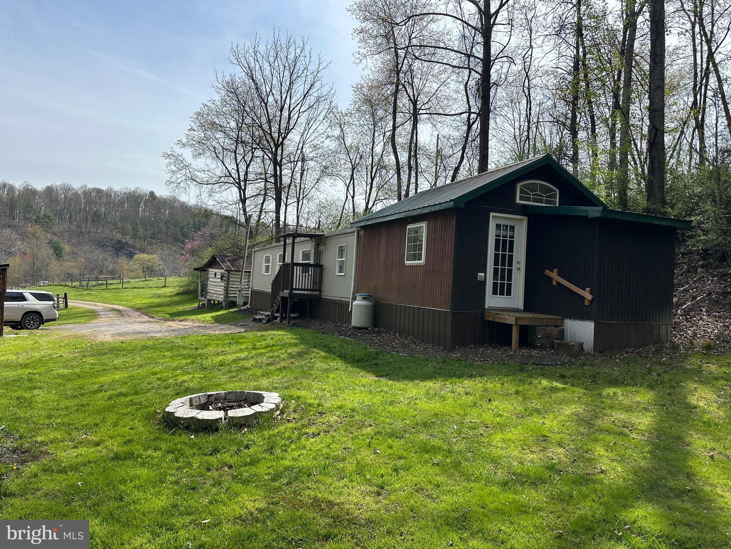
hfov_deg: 71.6
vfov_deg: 56.8
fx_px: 507
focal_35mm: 24
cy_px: 274
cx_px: 366
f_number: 1.78
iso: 80
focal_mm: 6.86
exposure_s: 1/3356
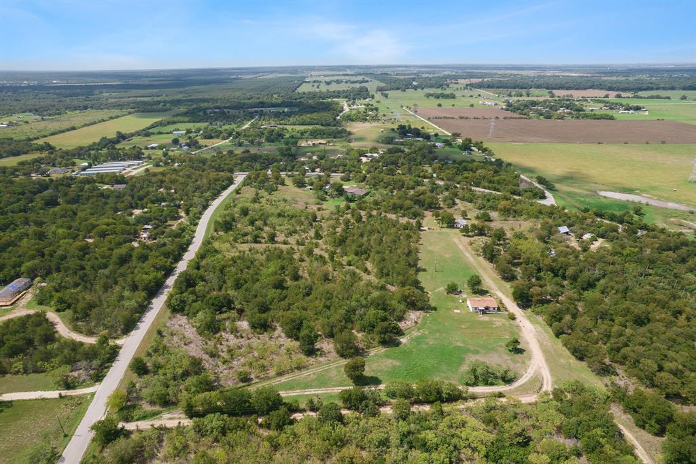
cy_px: 232
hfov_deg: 78.6
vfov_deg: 57.2
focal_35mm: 22
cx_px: 348
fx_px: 425
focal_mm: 8.38
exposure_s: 1/1000
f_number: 2.8
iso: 100
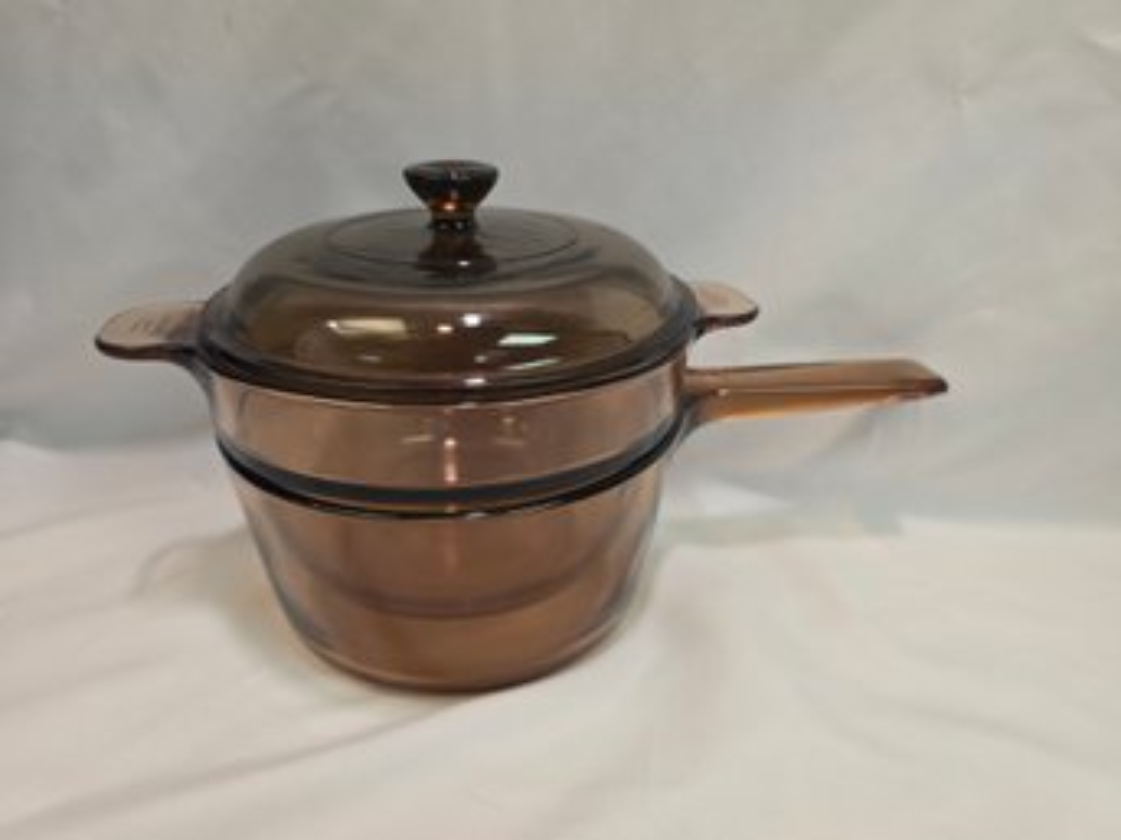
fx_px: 745
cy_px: 420
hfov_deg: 73.9
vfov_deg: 58.8
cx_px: 560
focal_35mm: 23
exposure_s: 1/120
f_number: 1.7
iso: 320
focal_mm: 6.3
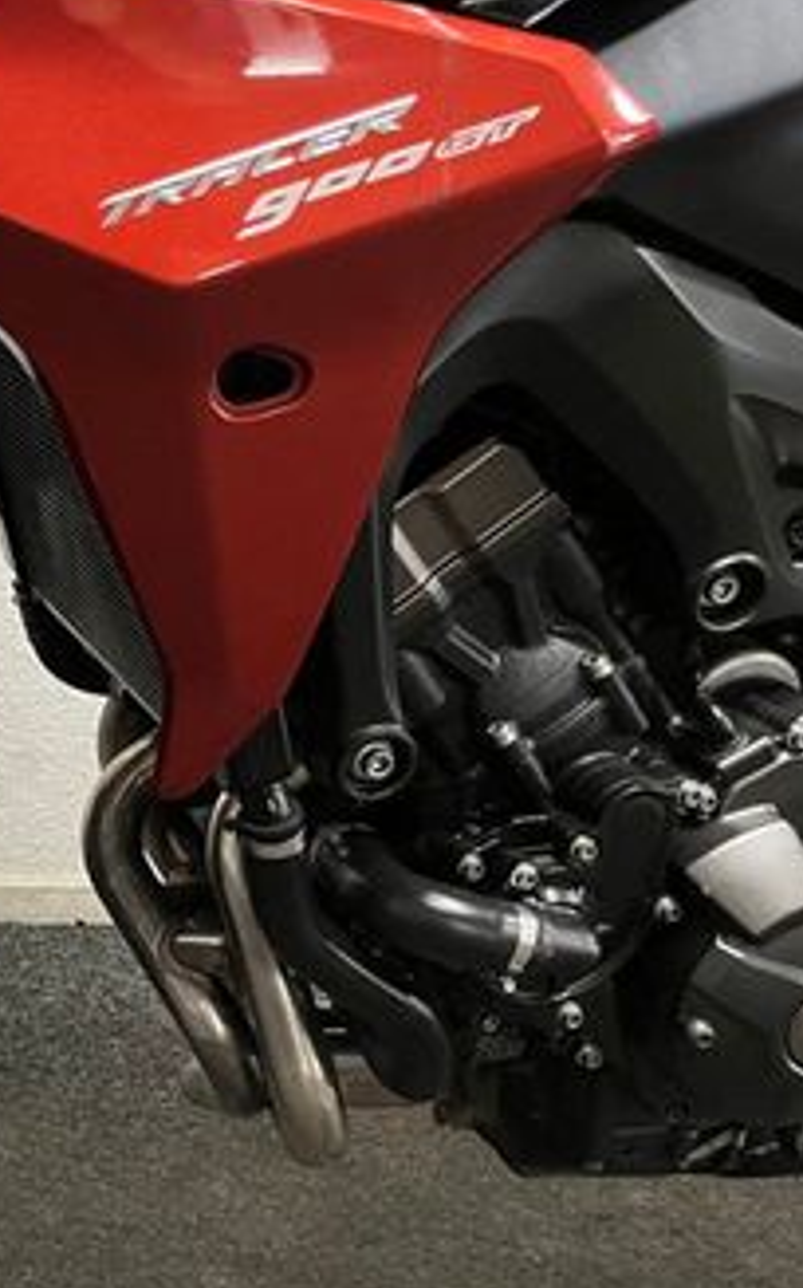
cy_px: 772
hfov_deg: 20.7
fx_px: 1893
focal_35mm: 54
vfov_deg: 37.4
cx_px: -374
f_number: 1.6
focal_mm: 5.1
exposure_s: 1/50
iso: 200
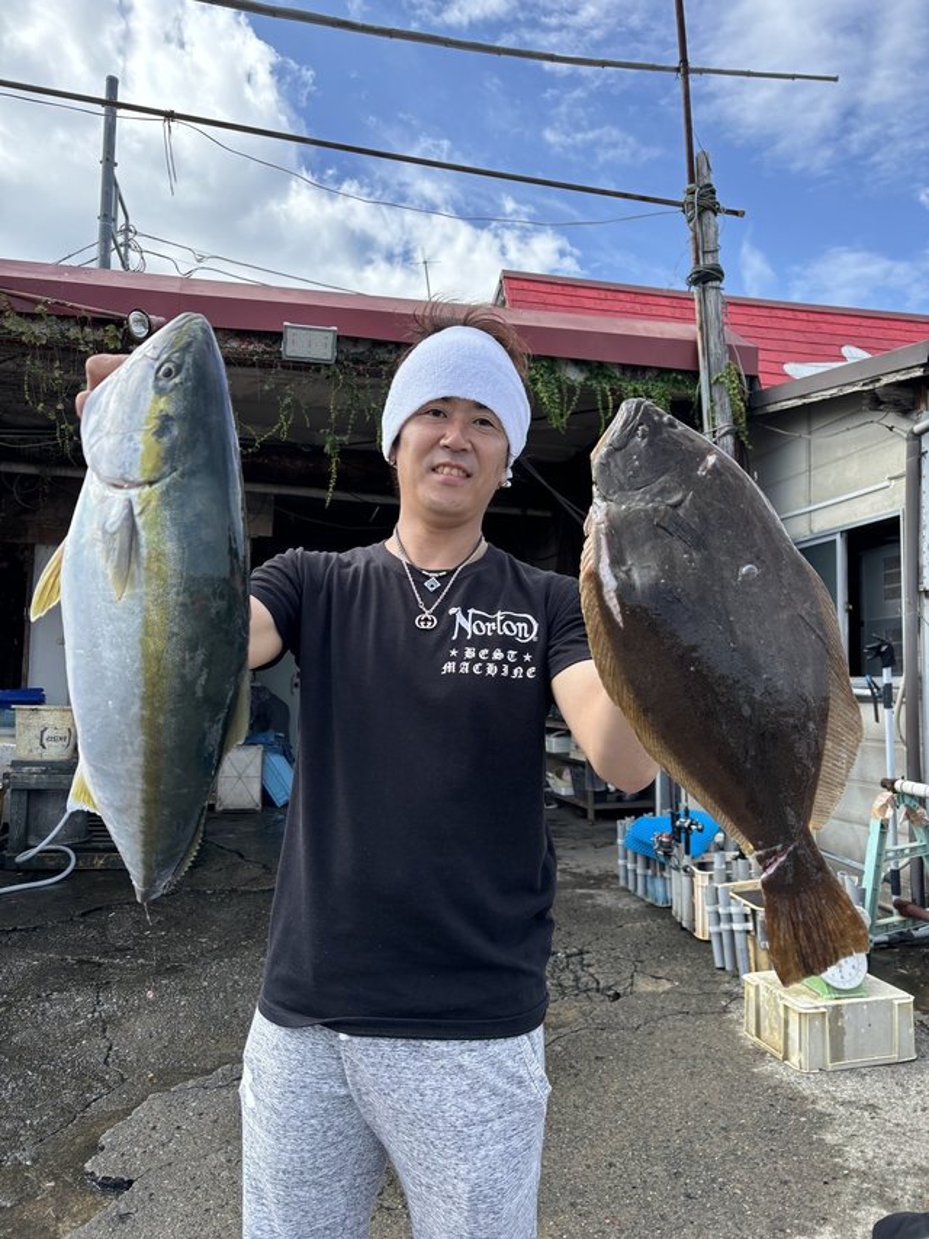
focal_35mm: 26
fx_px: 931
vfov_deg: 67.3
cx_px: 464
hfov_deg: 53.0
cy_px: 620
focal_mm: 5.96
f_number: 1.6
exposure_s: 1/1477
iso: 50
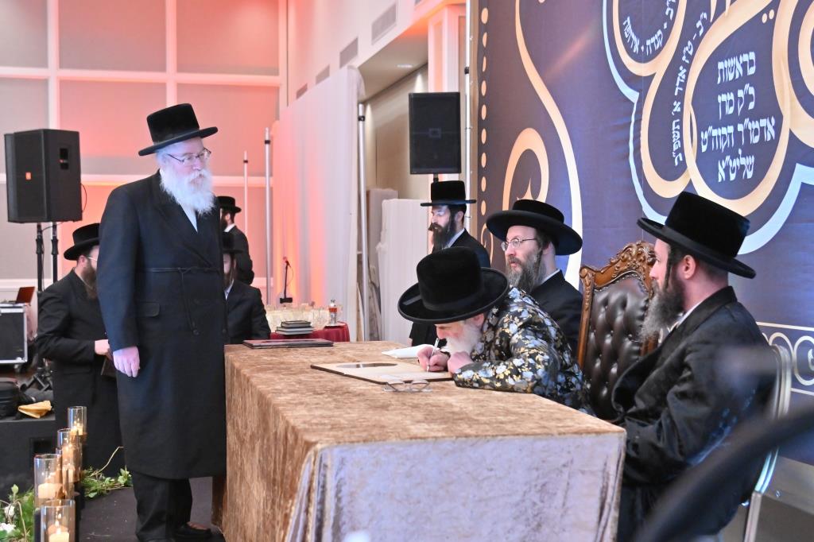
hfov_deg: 38.9
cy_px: 271
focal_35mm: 51
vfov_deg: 26.5
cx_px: 407
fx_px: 1153
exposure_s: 1/125
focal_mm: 34
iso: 1600
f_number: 4
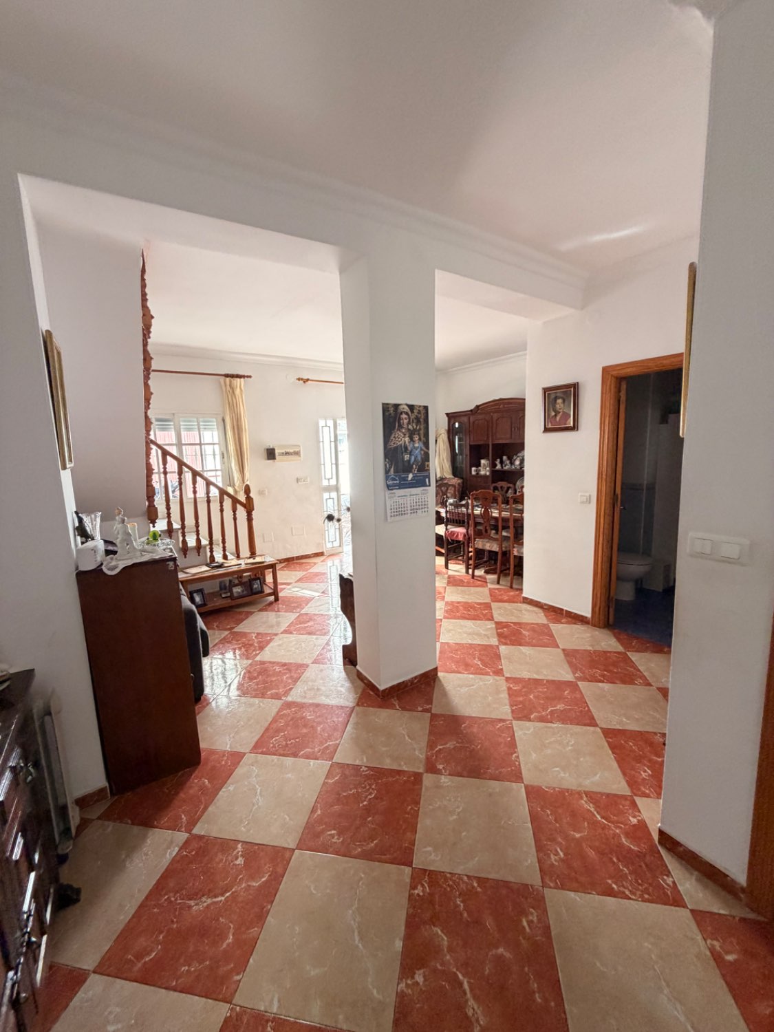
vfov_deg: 102.1
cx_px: 387
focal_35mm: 14
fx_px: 417
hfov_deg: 85.7
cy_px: 516
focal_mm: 2.22
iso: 250
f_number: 2.2
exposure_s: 1/121
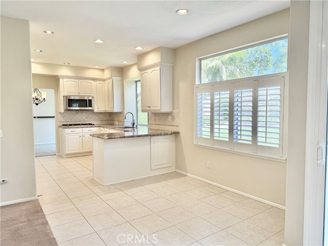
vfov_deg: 56.8
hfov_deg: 71.6
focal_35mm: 24
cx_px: 164
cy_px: 123
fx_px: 227
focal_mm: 6.76
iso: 100
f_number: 1.78
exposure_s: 1/228
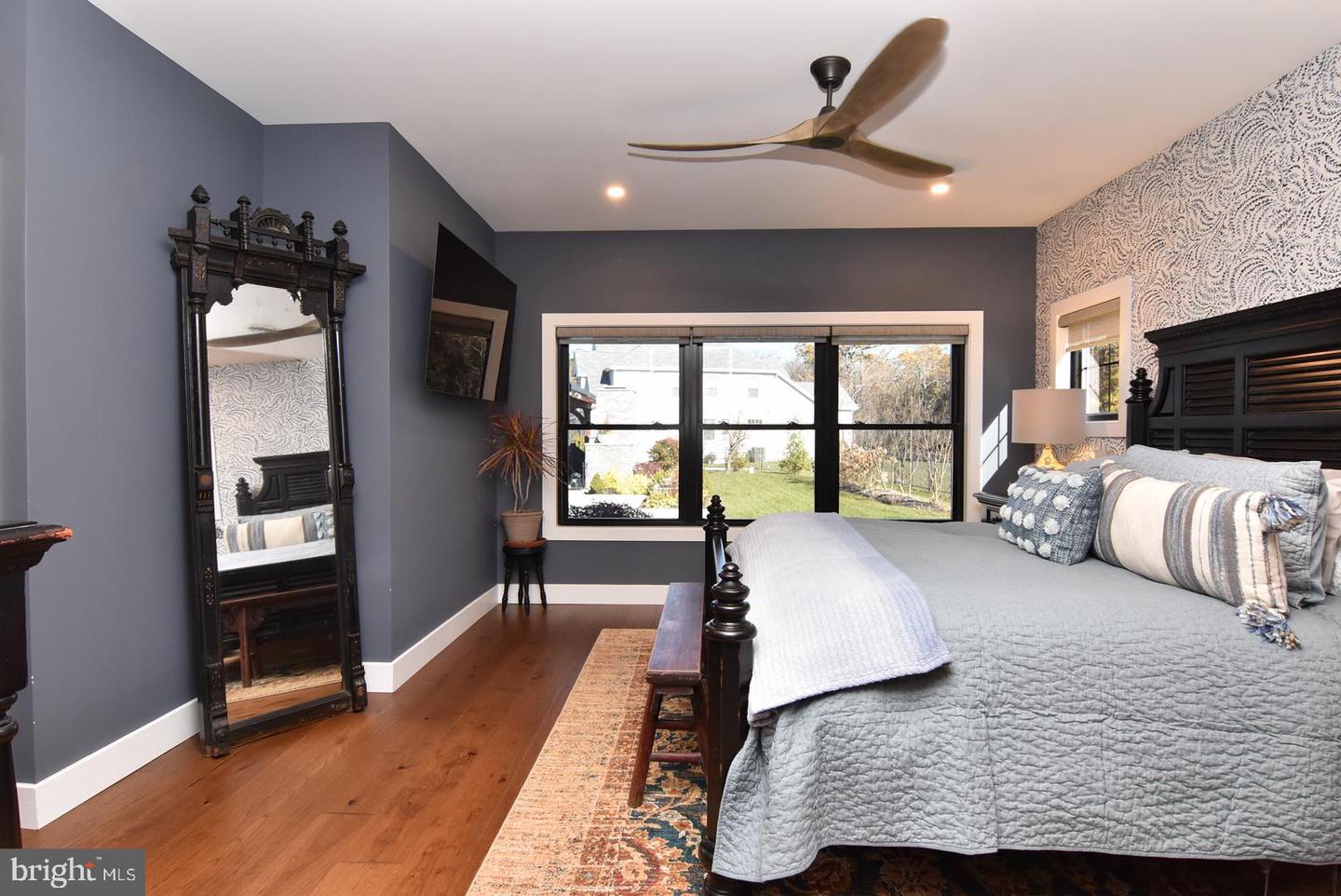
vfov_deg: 67.5
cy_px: 448
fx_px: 671
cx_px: 670
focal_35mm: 18
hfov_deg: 90.0
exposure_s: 1/50
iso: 800
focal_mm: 12
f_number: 7.1
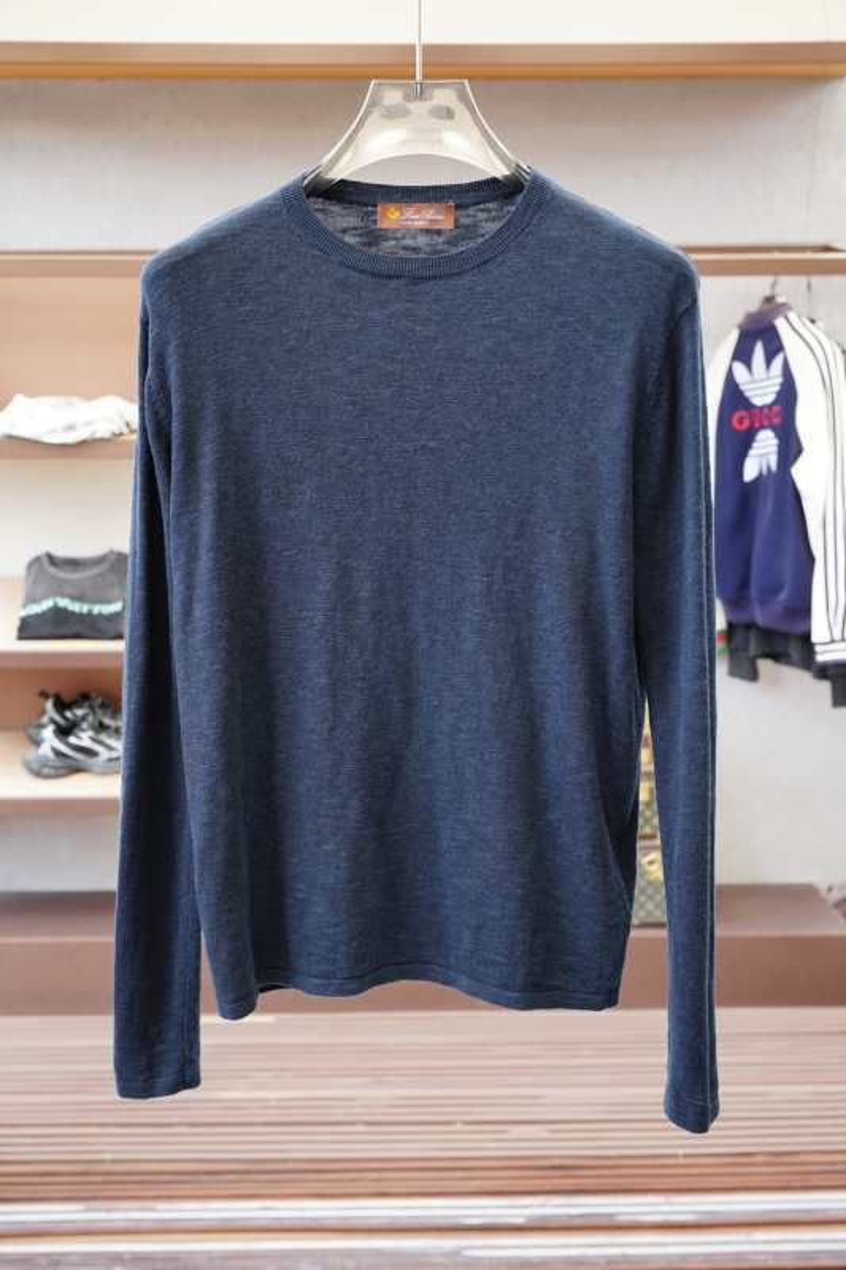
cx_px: 423
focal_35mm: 44
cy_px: 635
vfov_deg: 45.0
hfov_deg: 30.8
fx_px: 1534
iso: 320
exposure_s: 1/125
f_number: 4
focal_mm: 29
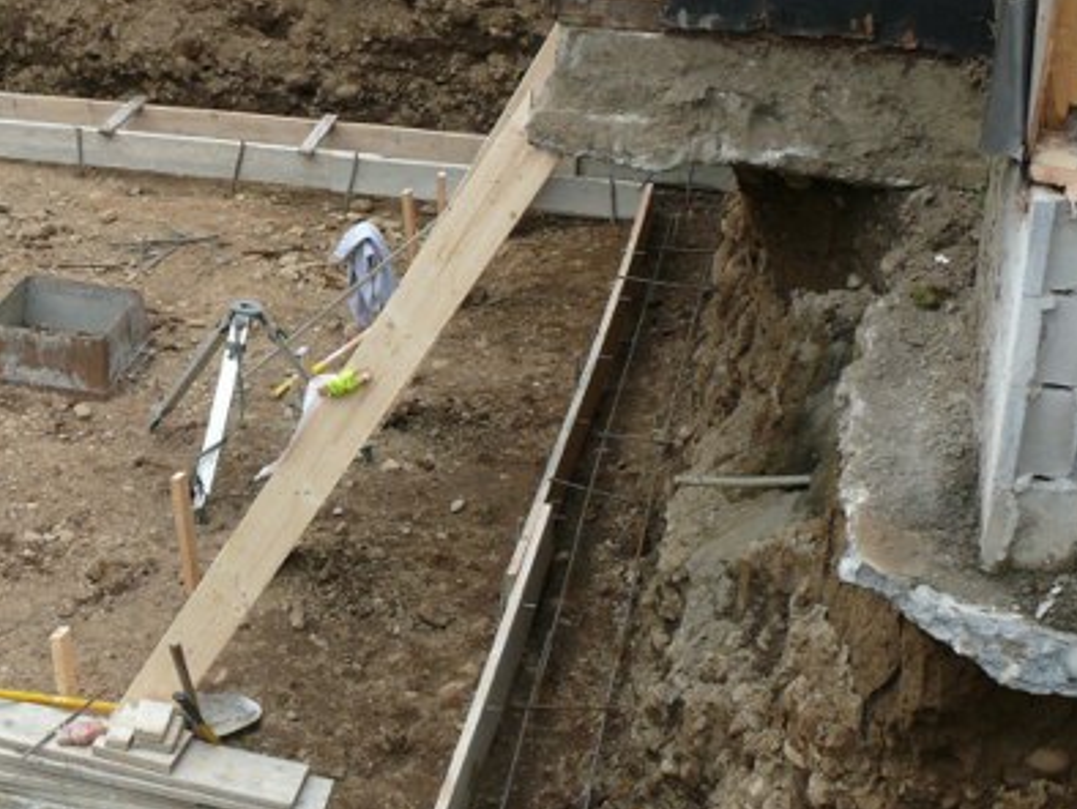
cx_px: 216
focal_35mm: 71
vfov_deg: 20.7
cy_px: 374
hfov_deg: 26.9
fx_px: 2210
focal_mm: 7.4
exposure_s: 1/100
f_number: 4
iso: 100
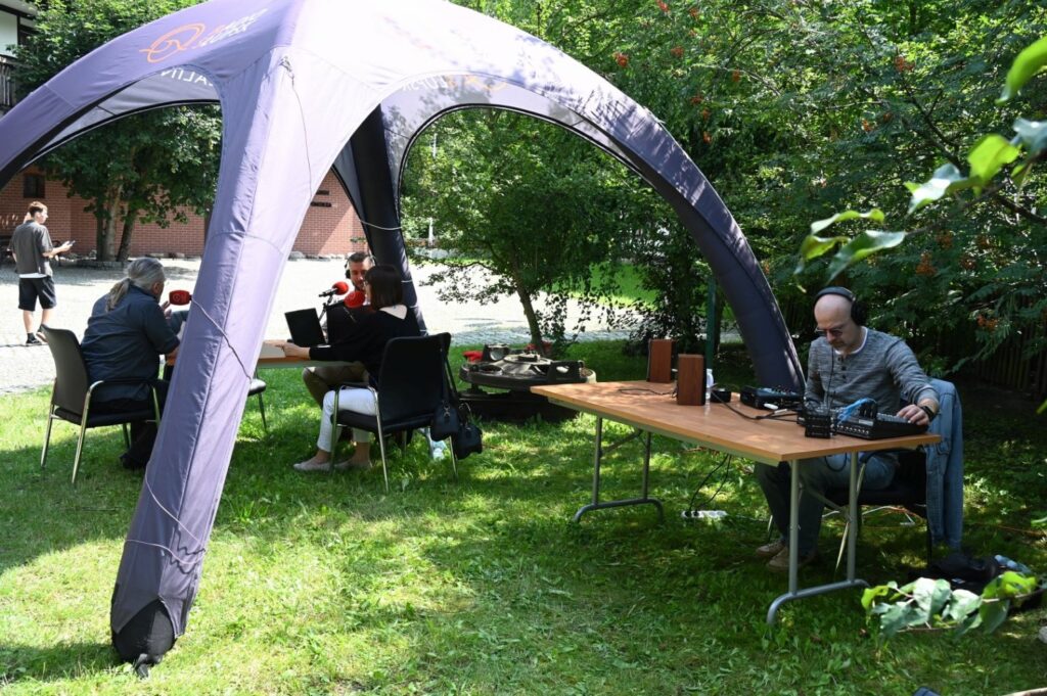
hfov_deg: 54.5
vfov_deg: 37.8
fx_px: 1017
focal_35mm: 35
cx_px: 524
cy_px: 348
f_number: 9
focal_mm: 35
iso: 1000
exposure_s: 1/320
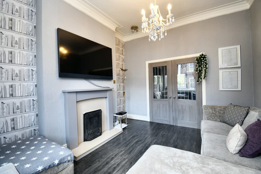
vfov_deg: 77.3
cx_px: 130
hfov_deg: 100.4
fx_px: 109
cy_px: 87
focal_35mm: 15
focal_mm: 10
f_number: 4.5
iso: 100
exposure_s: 1/6
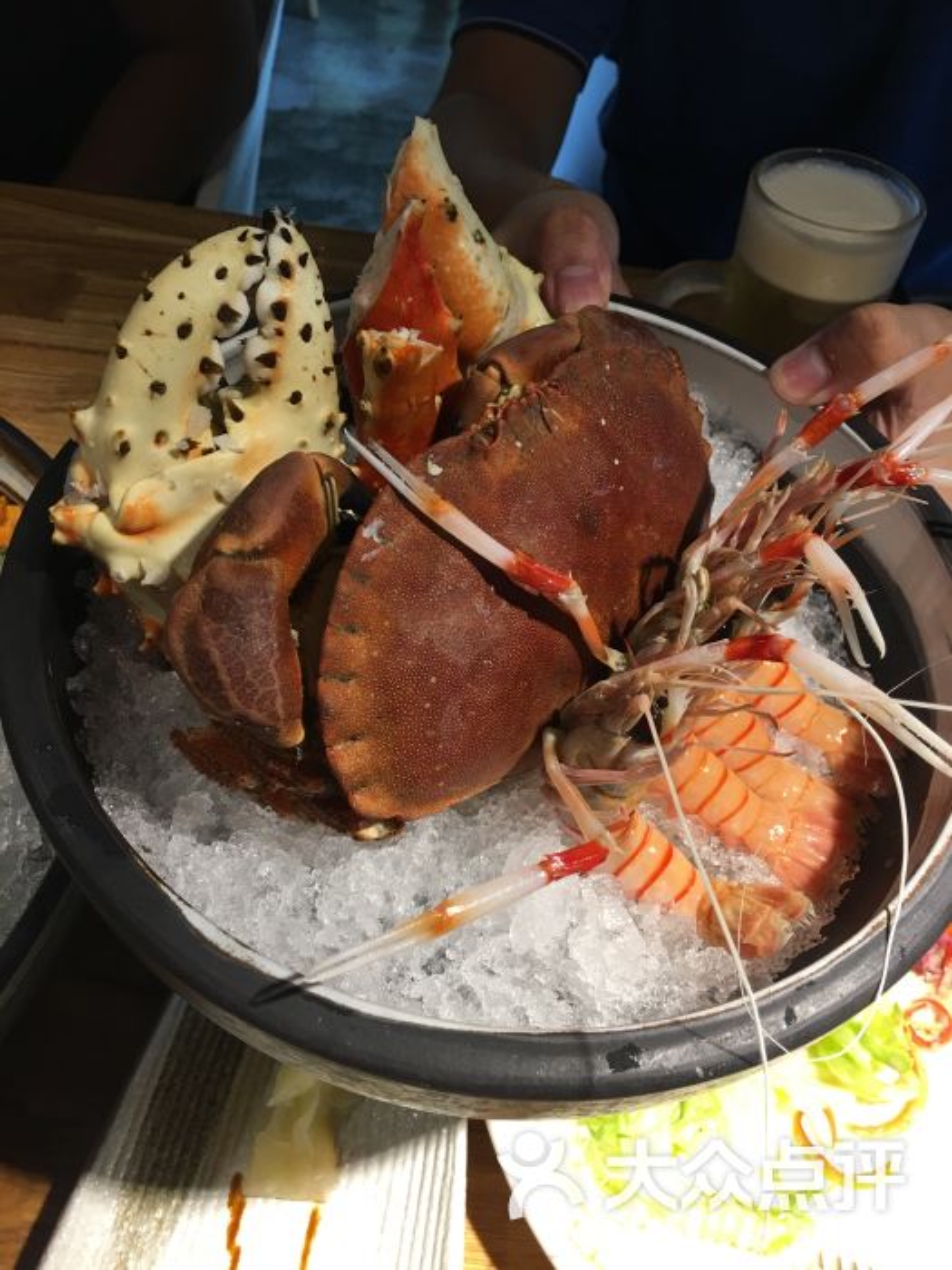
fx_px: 1063
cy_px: 635
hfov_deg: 48.2
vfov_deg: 61.7
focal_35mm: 29
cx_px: 476
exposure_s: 1/33
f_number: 2.2
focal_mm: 4.15
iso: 32
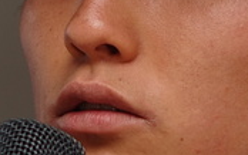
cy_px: 13
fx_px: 7696
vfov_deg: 1.2
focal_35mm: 1138
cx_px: 76
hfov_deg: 1.8
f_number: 2.8
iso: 200
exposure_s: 1/250
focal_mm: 180
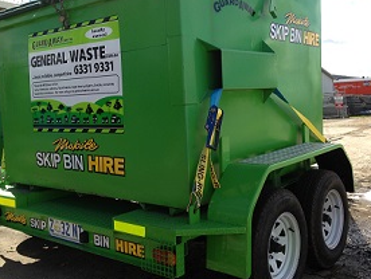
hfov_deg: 45.7
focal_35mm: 41
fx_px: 440
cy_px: 117
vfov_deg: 35.2
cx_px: 175
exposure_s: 1/797
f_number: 2.4
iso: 50
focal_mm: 4.13
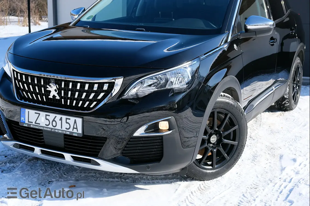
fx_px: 465
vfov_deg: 25.1
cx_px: 155
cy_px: 103
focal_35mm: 54
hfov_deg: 36.9
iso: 320
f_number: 5.6
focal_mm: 35.8
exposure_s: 1/600
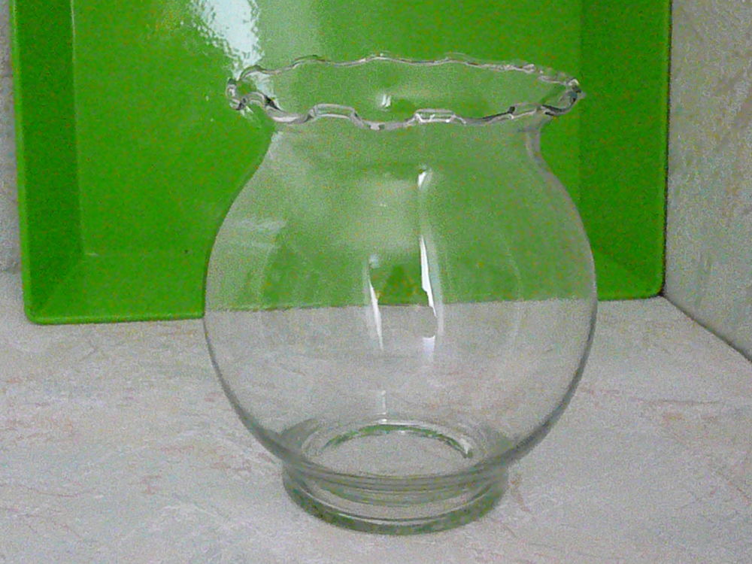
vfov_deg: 23.3
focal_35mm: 63
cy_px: 282
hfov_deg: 30.7
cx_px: 376
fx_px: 1369
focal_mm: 10.3
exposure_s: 1/200
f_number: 4.1
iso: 3200
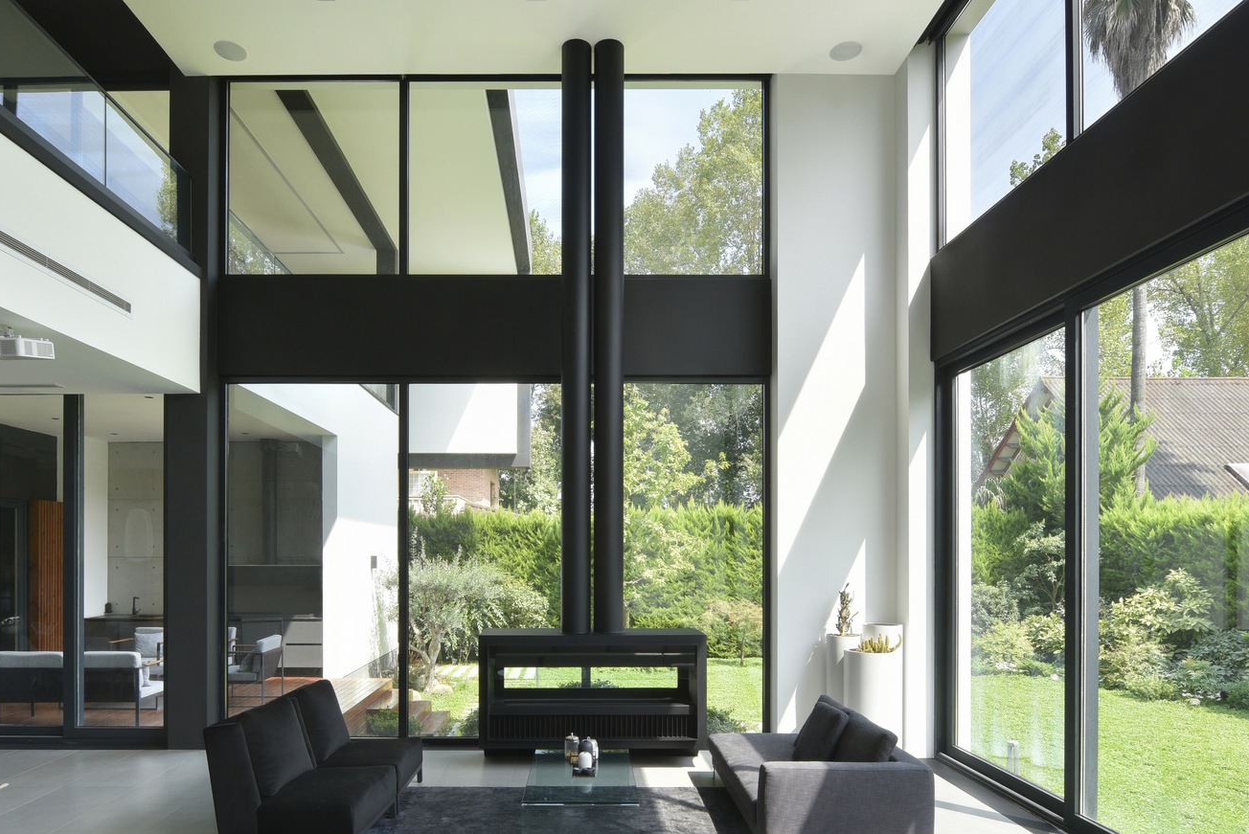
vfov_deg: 54.2
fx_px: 798
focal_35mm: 23
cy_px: 547
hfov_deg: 75.9
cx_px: 565
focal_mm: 15
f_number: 11
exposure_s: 1/40
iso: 200
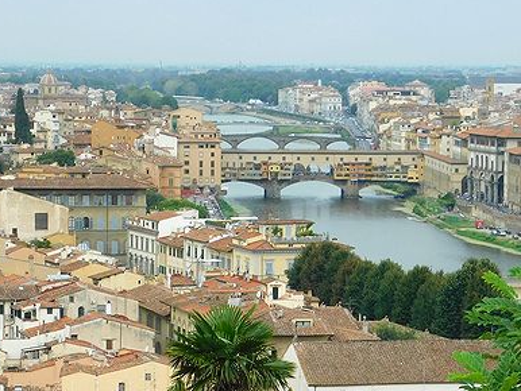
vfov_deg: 10.1
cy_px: 236
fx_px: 2214
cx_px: 242
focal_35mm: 147
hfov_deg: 13.4
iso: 125
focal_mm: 12.6
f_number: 4.3
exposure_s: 1/320
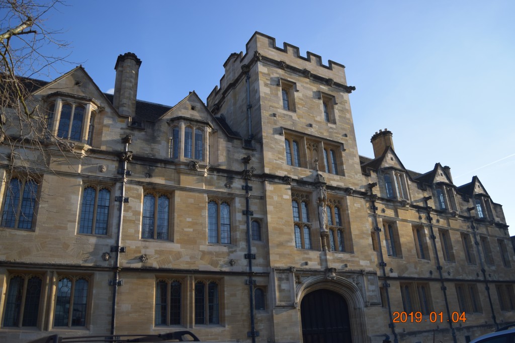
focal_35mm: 27
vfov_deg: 47.9
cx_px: 258
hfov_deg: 67.4
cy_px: 172
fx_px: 386
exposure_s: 1/1600
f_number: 3.5
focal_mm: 18
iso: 200
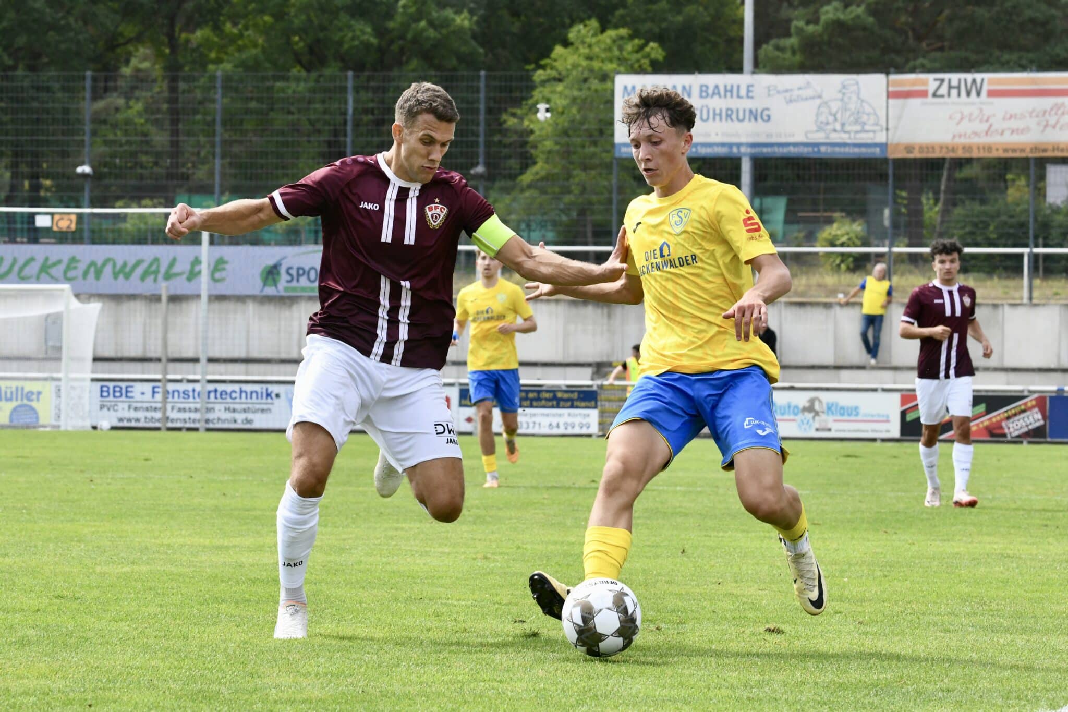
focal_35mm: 140
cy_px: 356
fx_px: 4153
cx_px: 534
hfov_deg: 14.7
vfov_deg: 9.8
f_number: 10
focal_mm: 140
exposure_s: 1/1600
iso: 2000
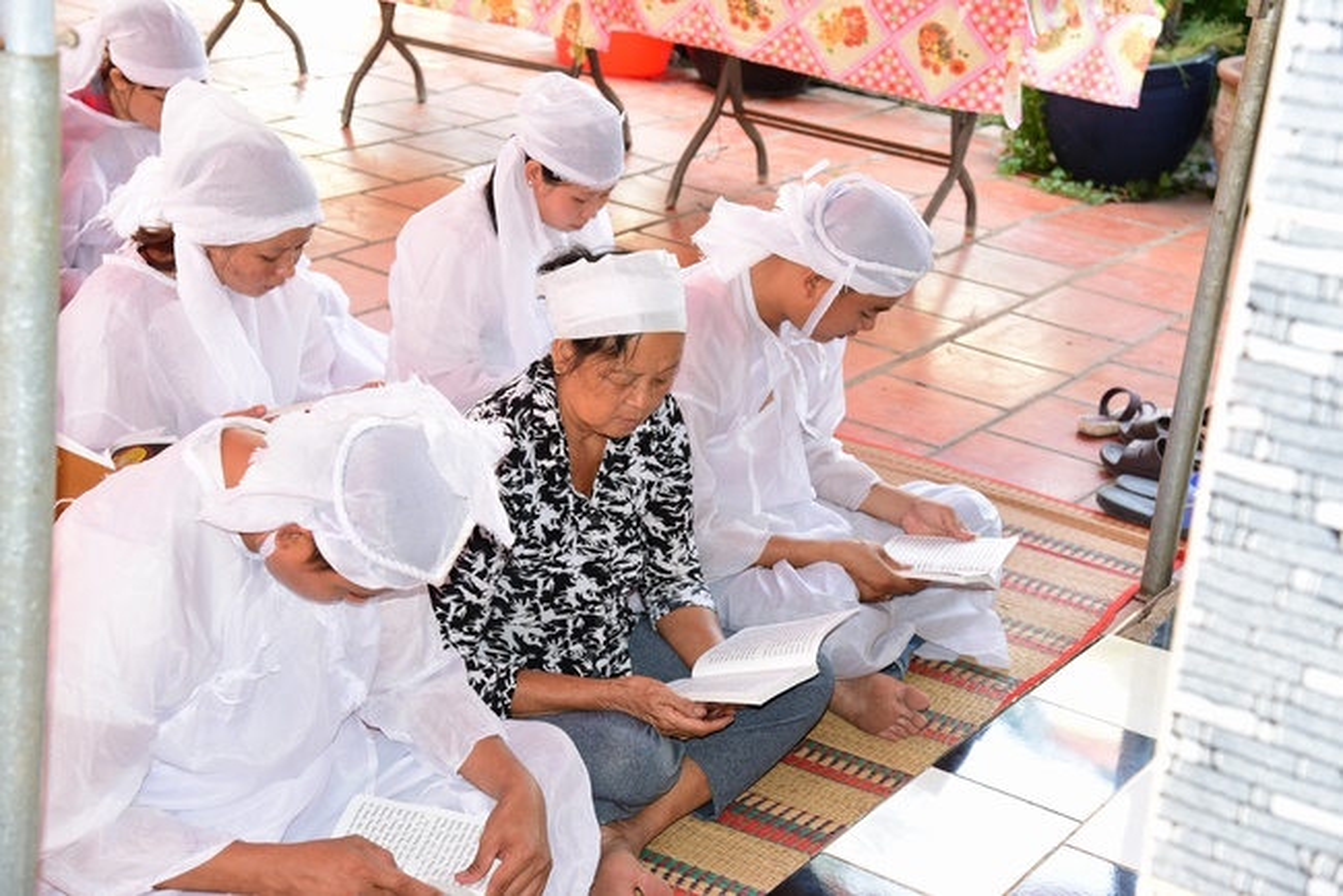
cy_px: 448
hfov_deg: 32.4
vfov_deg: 21.9
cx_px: 672
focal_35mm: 62
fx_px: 2314
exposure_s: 1/60
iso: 640
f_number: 5.6
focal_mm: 62
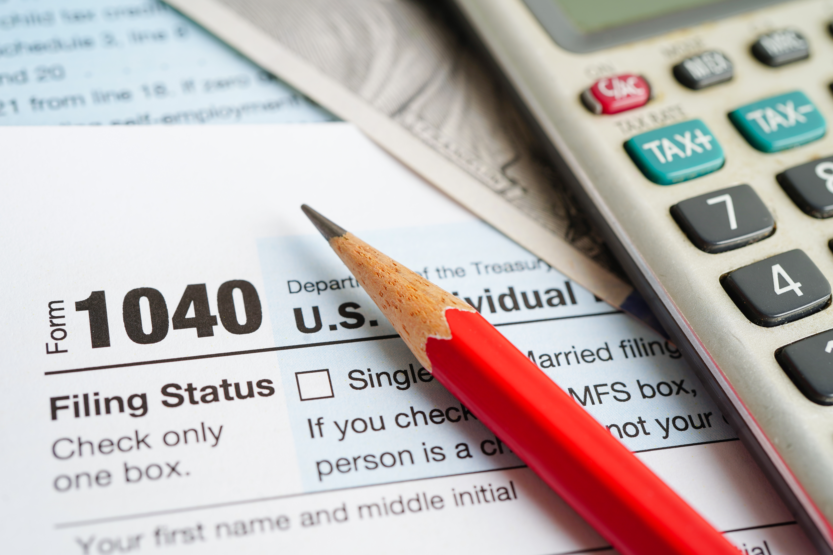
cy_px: 278
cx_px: 416
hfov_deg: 39.6
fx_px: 1157
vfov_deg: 27.0
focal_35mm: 50
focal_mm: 50
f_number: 6.3
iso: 100
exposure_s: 1/80
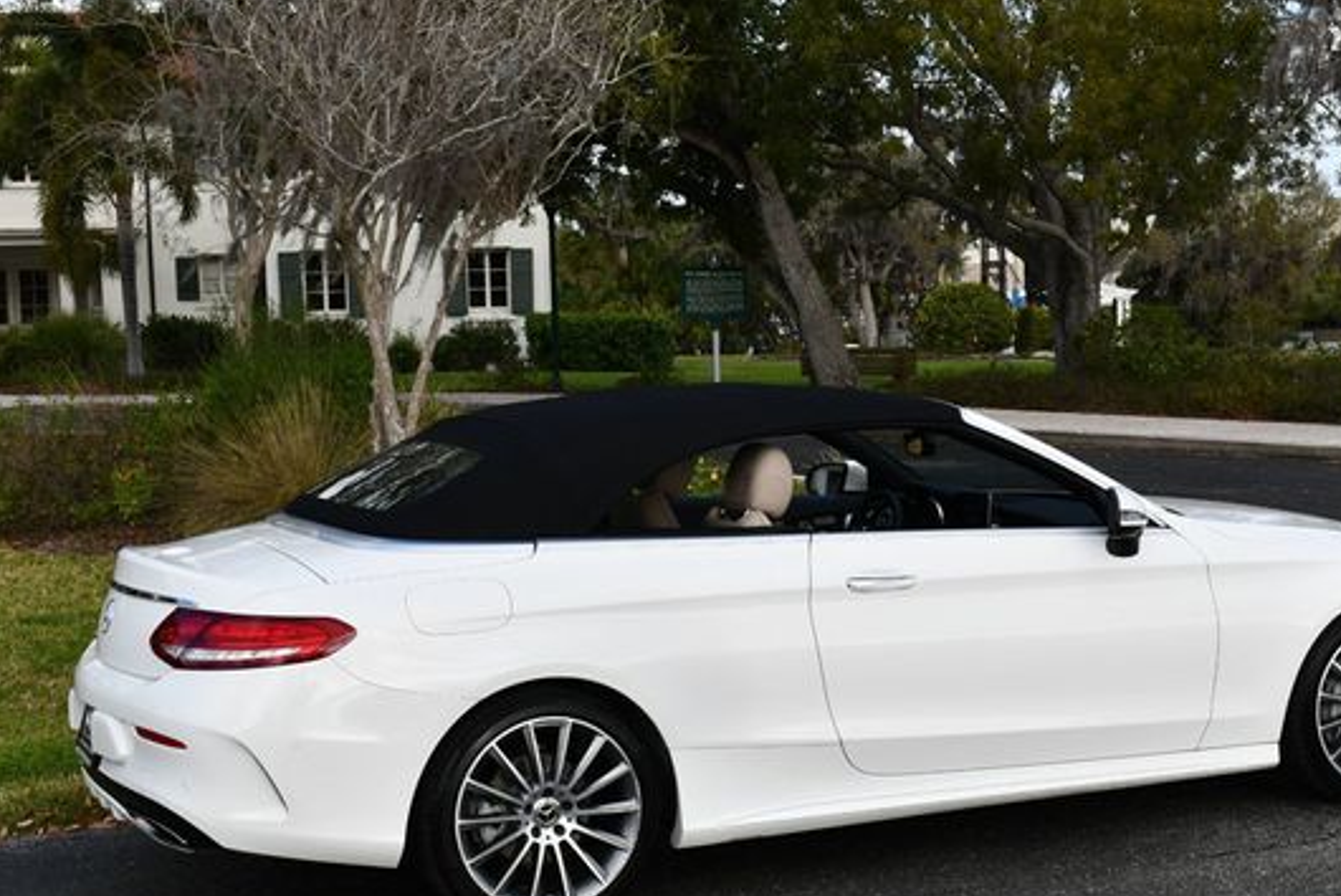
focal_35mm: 58
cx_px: 802
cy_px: 499
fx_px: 2162
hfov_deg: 34.4
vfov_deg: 23.4
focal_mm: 24
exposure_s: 1/250
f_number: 8
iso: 140
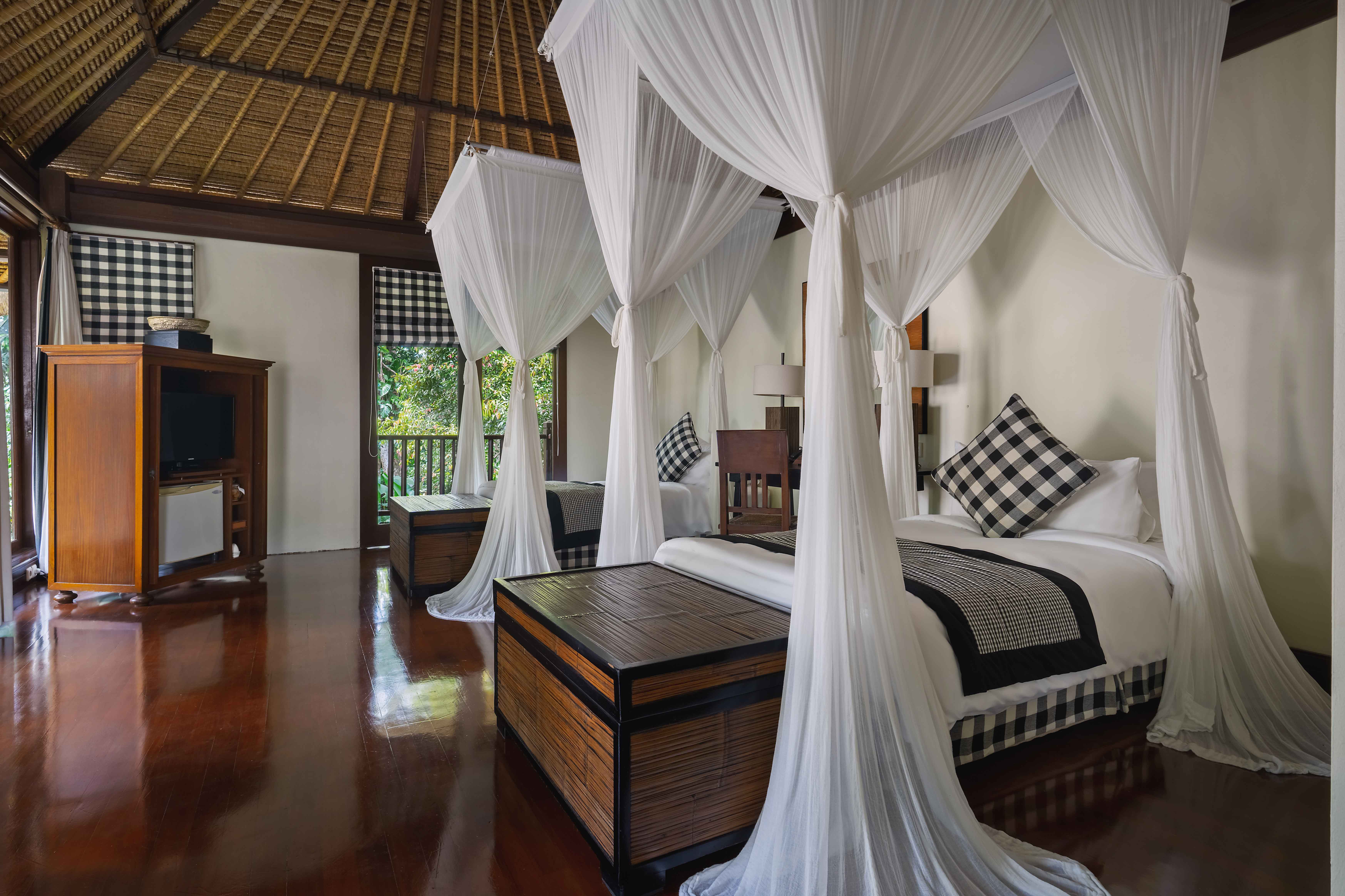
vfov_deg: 67.4
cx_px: 672
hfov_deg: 90.0
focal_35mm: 18
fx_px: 672
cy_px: 448
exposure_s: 1/60
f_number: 8
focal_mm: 18
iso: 200
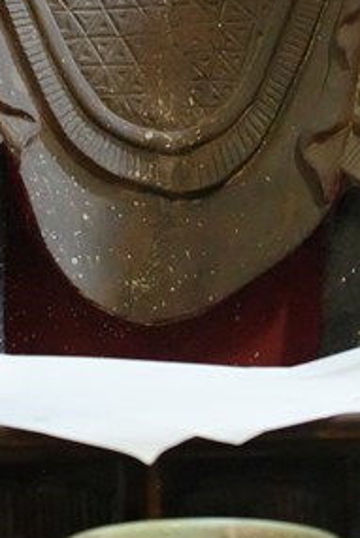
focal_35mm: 311
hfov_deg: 4.4
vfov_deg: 6.5
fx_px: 4659
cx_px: 145
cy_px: -403
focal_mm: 87
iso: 12800
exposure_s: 1/50
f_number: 4
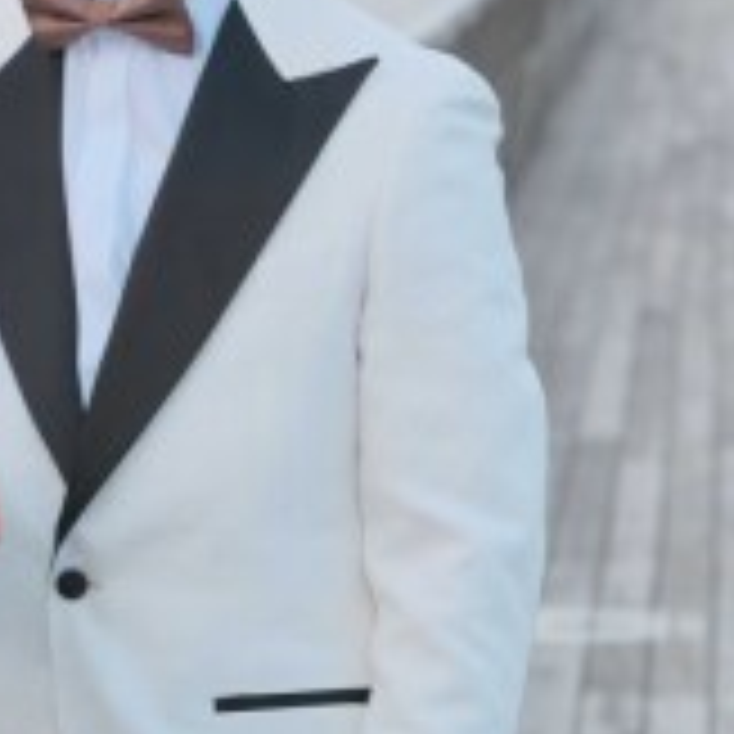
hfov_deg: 4.4
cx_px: 23
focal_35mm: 399
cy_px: 216
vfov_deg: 4.4
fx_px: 9572
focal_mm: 106
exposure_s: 1/125
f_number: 5.6
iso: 500
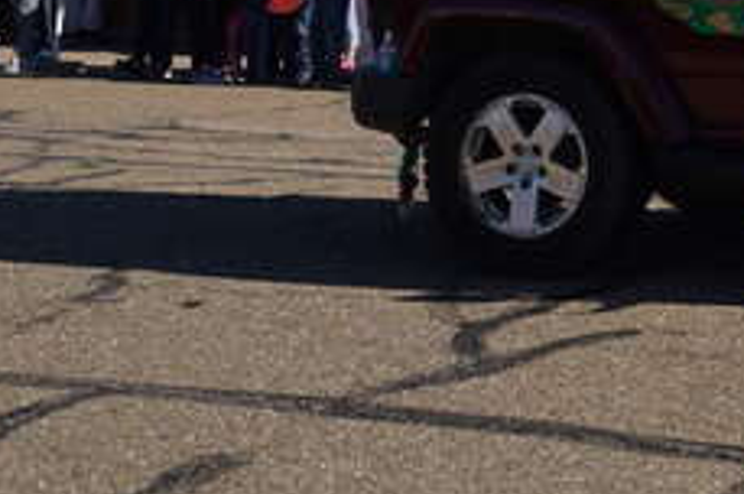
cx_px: 1053
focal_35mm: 126
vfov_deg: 10.5
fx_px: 2600
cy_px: -226
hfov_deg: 15.3
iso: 100
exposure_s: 1/250
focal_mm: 24
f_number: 9
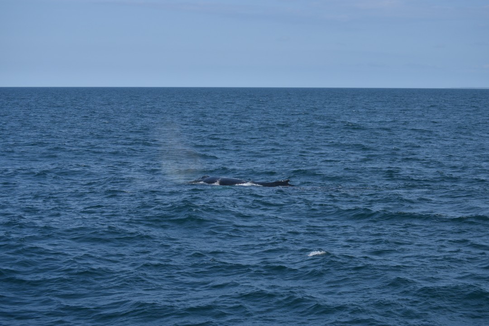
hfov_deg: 24.6
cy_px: 163
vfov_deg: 16.6
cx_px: 244
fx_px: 1121
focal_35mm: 82
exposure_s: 1/1600
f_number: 5.6
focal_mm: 55
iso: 200
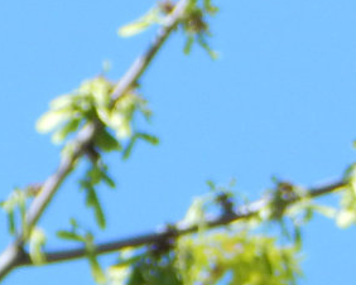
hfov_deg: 1.5
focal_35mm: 1283
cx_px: -568
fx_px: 13527
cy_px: 304
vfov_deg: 1.2
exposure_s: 1/250
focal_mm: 41.7
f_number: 5.6
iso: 125
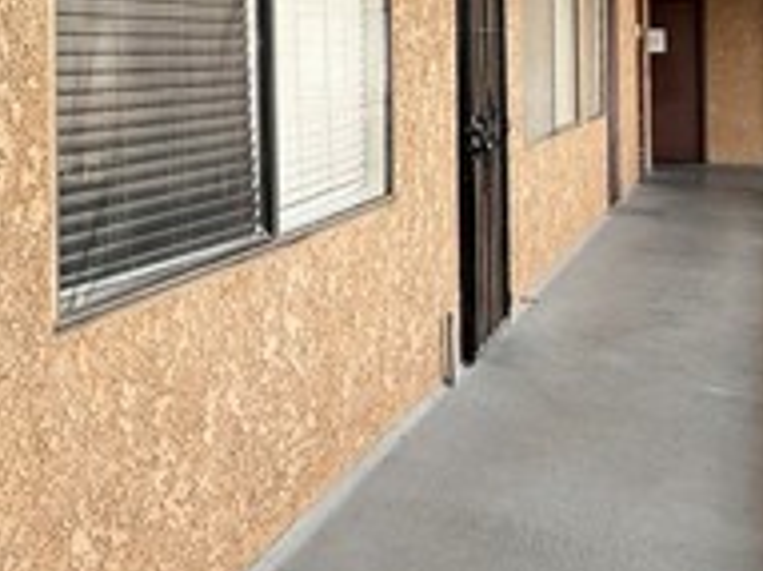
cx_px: -88
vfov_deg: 29.6
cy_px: 56
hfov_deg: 34.6
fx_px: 1035
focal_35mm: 47
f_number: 2.2
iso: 50
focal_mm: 2.22
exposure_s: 1/266
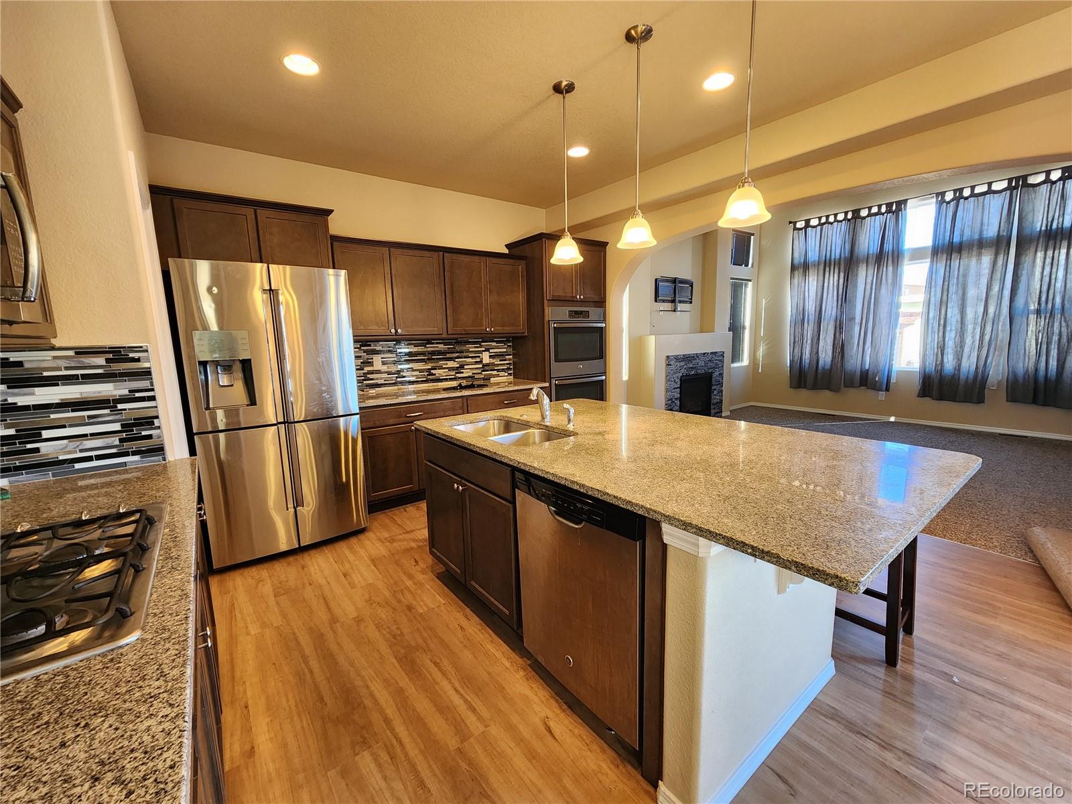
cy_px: 402
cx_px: 536
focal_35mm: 13
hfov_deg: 106.2
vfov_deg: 89.9
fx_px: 403
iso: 250
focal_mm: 2.2
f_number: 2.2
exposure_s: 1/60
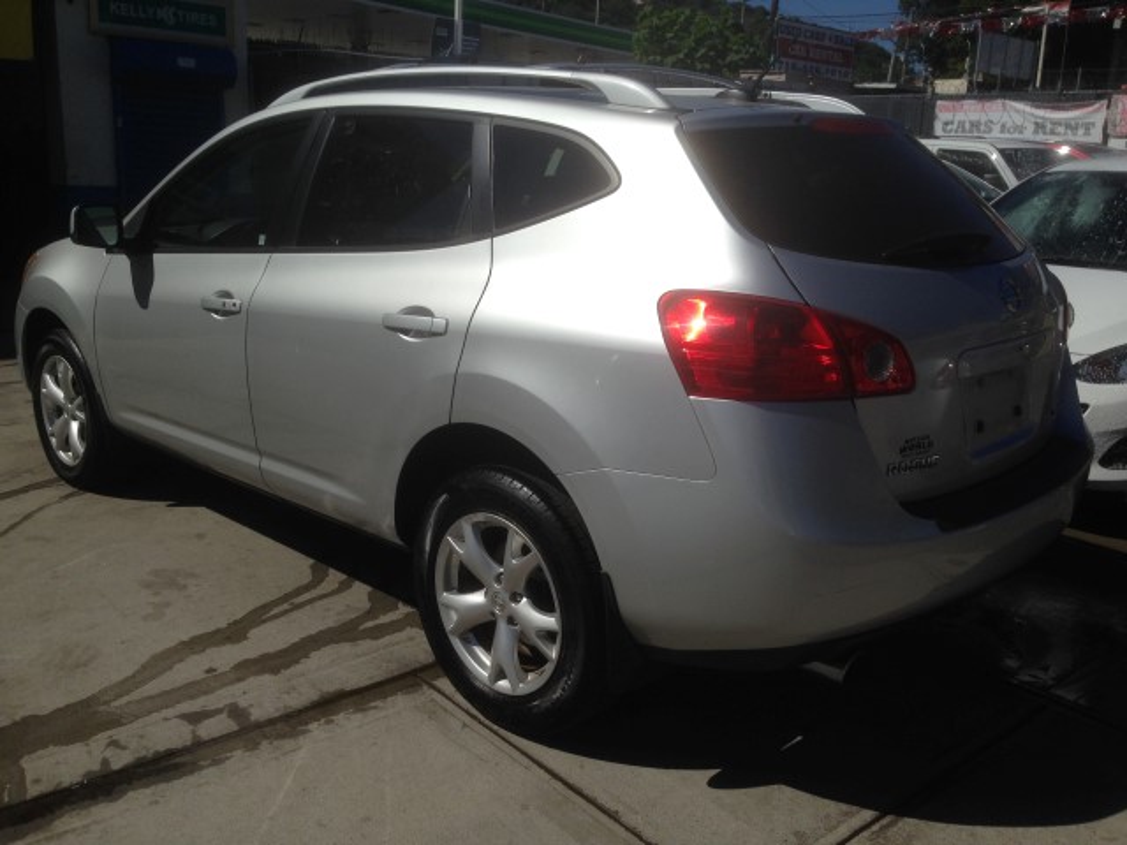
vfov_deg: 42.9
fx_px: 1074
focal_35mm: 33
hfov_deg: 55.4
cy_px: 422
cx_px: 564
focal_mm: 4.12
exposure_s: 1/4184
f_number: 2.4
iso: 50
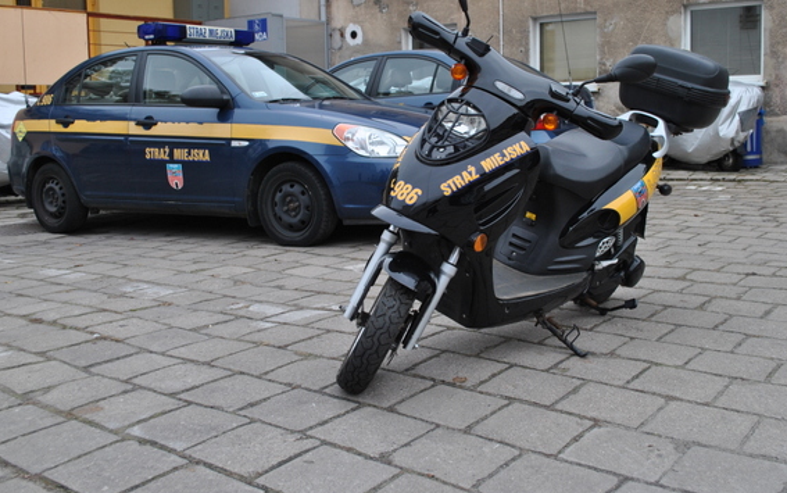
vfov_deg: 33.6
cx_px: 419
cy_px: 209
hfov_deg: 51.5
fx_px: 815
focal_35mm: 38
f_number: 5.6
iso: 200
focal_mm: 22
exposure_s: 1/125
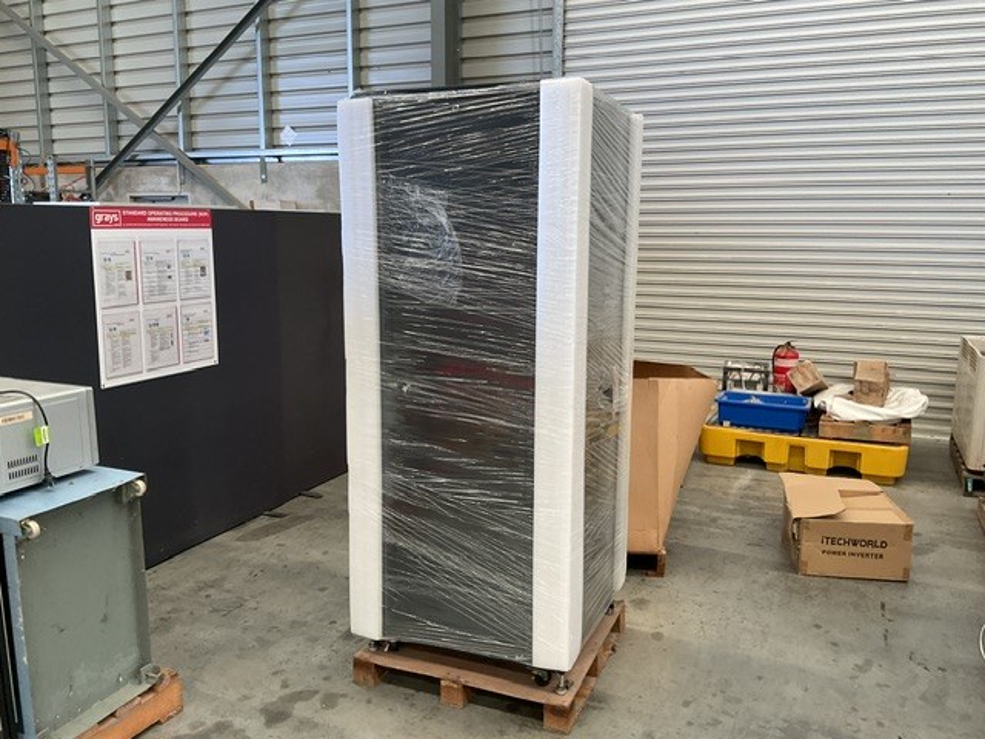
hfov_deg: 61.7
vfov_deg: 48.2
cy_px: 370
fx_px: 825
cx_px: 492
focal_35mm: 29
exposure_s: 1/120
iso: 64
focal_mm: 3
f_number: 1.8
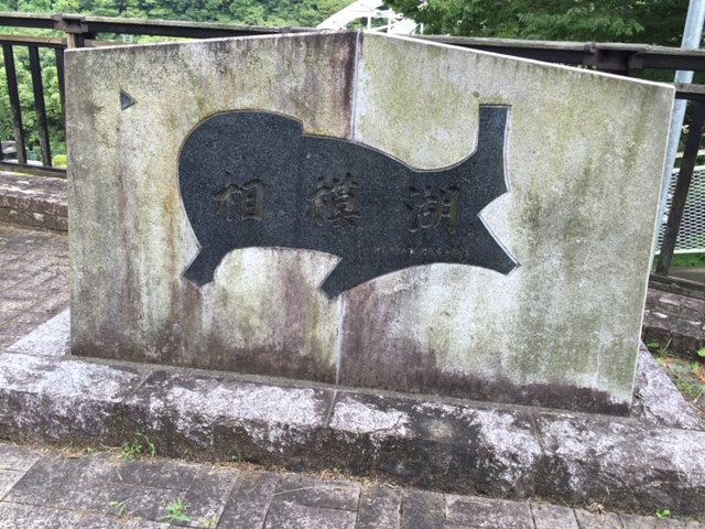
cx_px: 352
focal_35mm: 29
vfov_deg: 48.2
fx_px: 591
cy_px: 264
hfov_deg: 61.7
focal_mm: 4.15
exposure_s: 1/120
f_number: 2.2
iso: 32
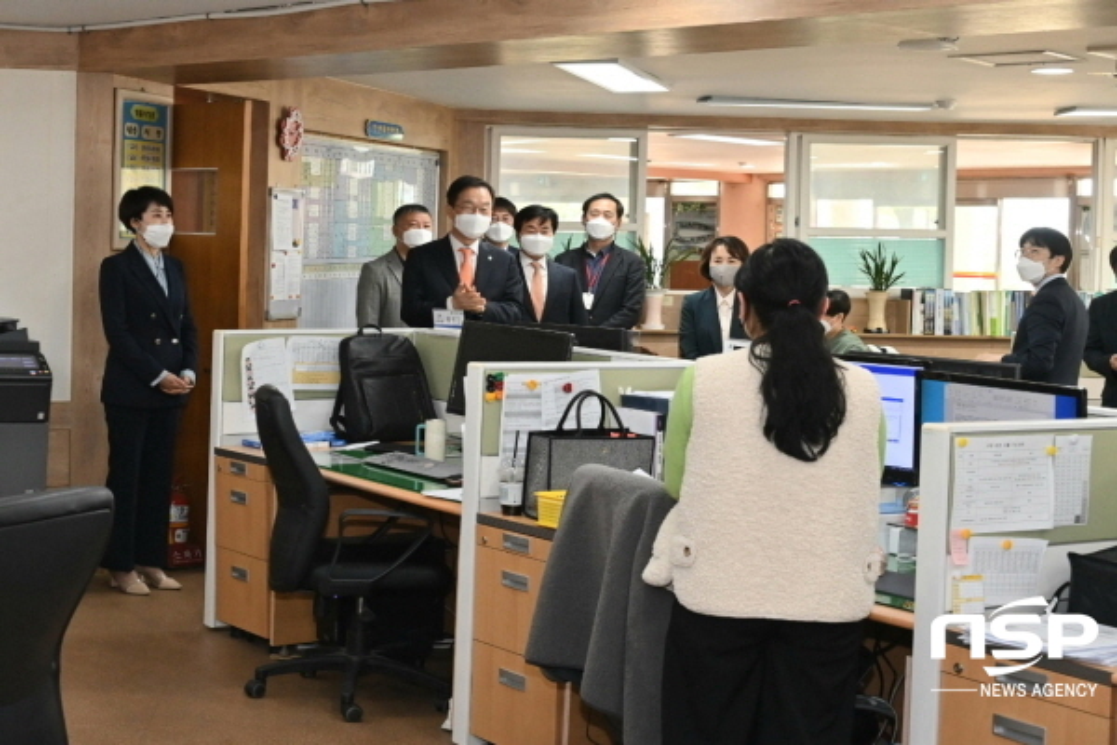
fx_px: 1241
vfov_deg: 33.4
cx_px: 558
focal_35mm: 40
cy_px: 372
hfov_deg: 48.5
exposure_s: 1/200
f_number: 6.3
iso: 2500
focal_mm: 40
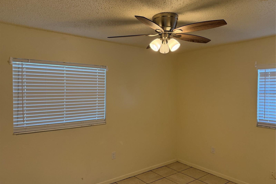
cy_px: 94
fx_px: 192
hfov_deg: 71.5
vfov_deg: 51.3
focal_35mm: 25
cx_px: 138
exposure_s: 1/155
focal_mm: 6.76
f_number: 1.78
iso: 200
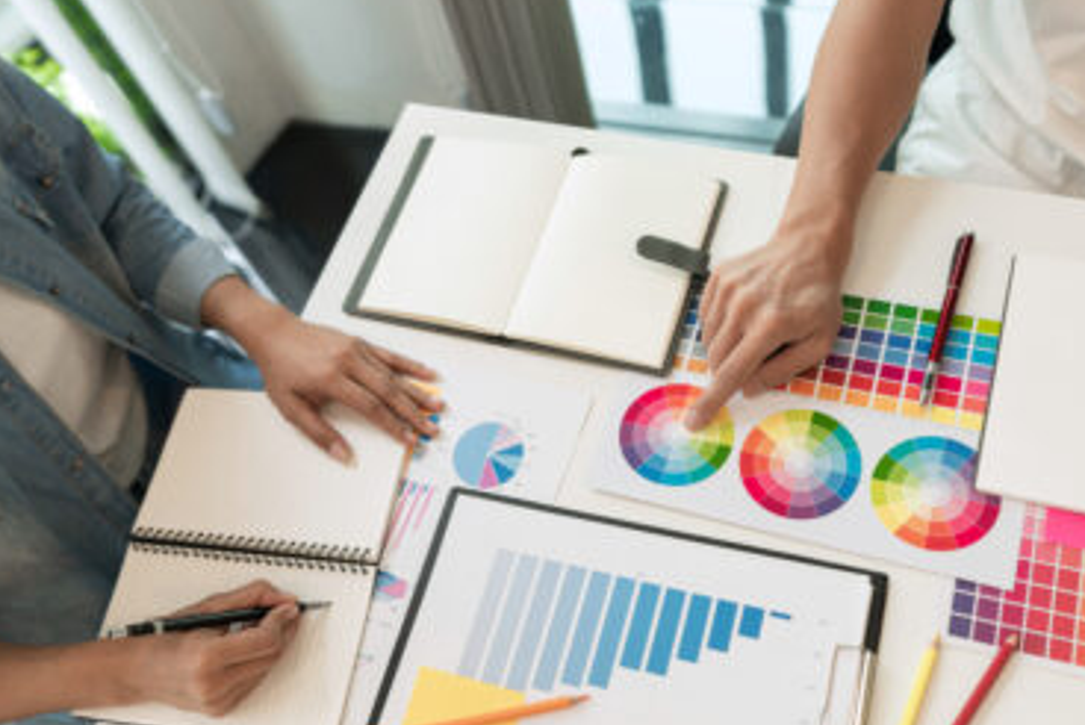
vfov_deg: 35.1
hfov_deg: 50.7
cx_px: 554
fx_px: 1146
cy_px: 376
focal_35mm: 38
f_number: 2.8
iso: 400
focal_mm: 35
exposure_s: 1/125
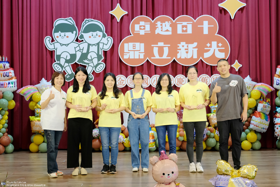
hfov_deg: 41.9
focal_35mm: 47
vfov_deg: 28.6
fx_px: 366
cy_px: 94
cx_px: 140
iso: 1600
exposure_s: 1/60
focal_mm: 31.1
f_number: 4
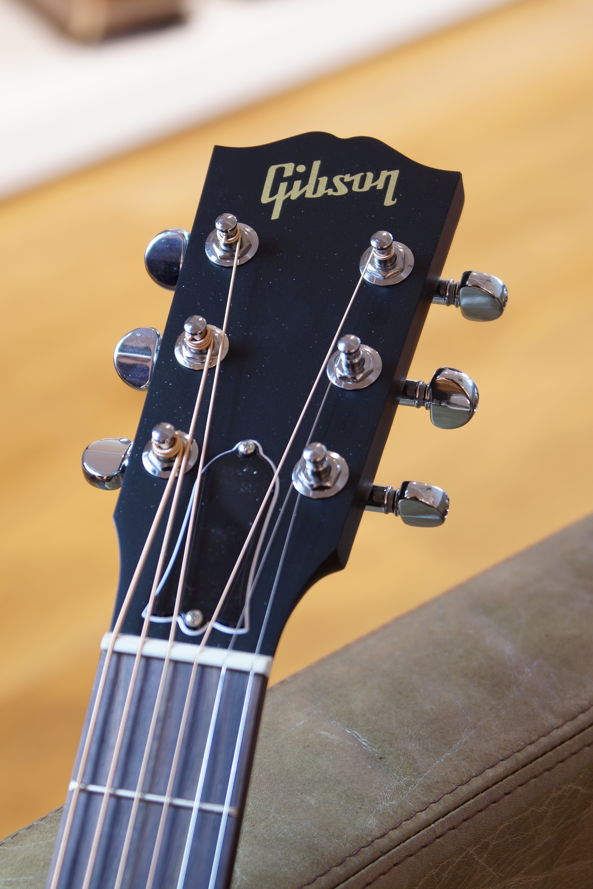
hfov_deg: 12.2
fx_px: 2779
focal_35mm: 112
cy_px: 444
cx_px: 296
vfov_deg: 18.2
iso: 100
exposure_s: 1/5
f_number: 5
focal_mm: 75
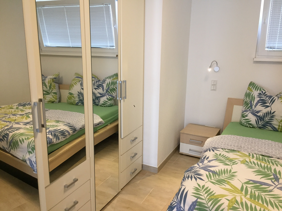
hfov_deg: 61.7
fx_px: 236
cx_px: 141
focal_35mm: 29
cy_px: 106
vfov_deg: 48.2
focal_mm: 4.15
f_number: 2.2
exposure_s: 1/33
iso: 160
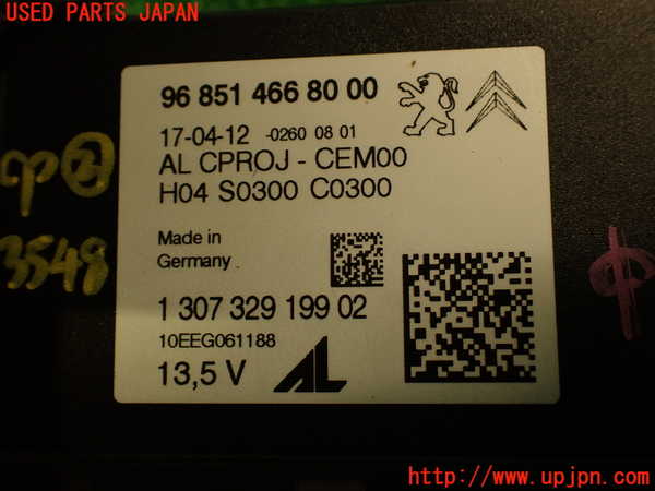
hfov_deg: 56.8
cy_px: 246
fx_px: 606
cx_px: 328
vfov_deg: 44.2
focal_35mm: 32
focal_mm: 5.79
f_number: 2.4
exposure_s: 1/50
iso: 200
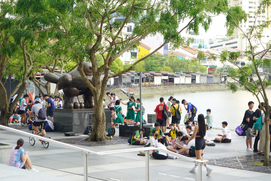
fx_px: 587
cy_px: 90
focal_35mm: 78
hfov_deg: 26.0
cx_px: 136
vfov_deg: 17.5
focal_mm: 78
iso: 800
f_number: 5.6
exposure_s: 1/500
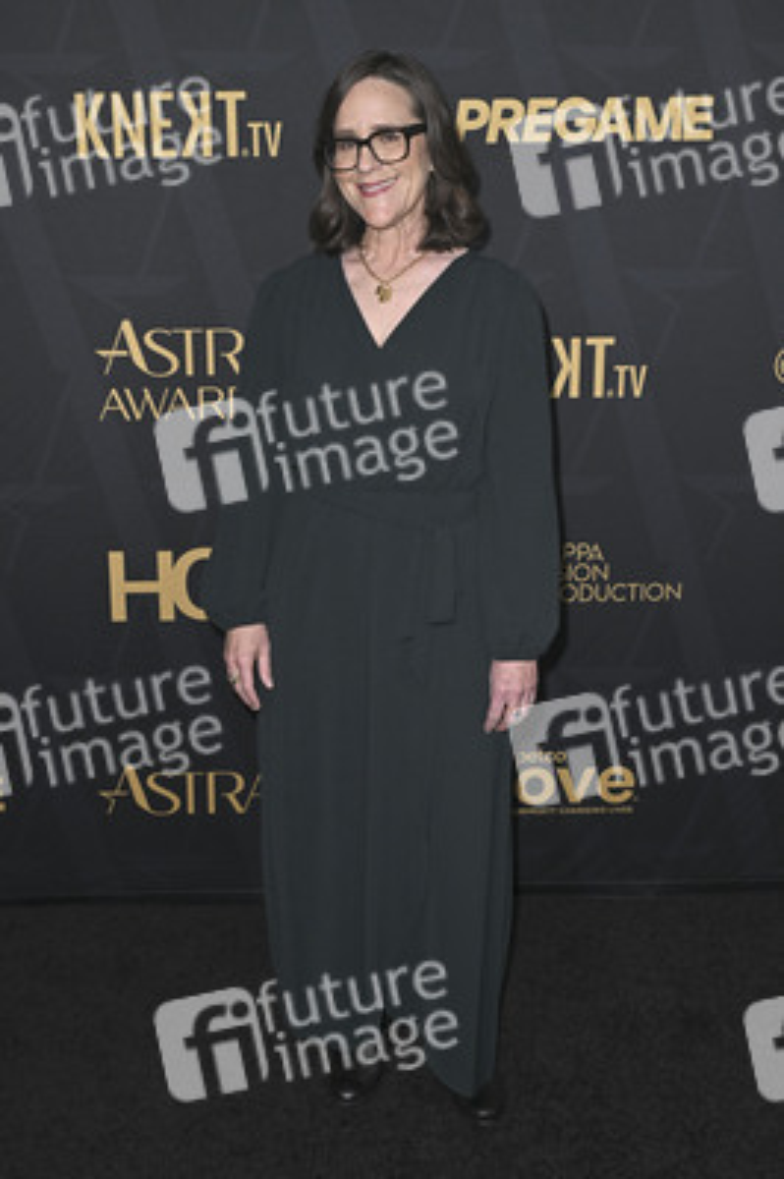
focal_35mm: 39
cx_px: 392
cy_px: 590
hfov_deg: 34.2
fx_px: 1276
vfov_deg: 49.6
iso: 2000
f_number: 5.6
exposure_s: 1/320
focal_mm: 39
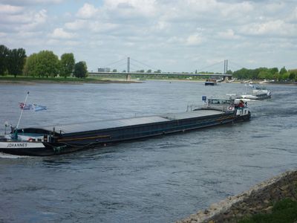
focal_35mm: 76
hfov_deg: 25.7
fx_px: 652
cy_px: 112
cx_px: 148
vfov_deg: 19.4
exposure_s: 1/320
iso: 80
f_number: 5.5
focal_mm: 13.4
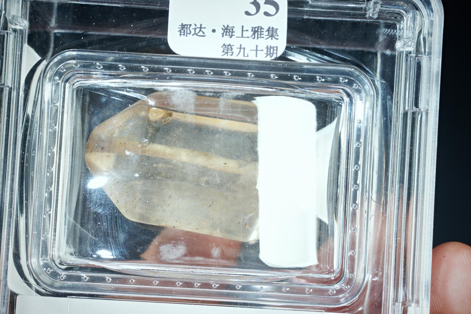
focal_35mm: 127
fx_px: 1662
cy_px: 157
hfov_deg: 16.1
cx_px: 236
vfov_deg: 10.8
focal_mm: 85
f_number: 18
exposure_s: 1/160
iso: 100
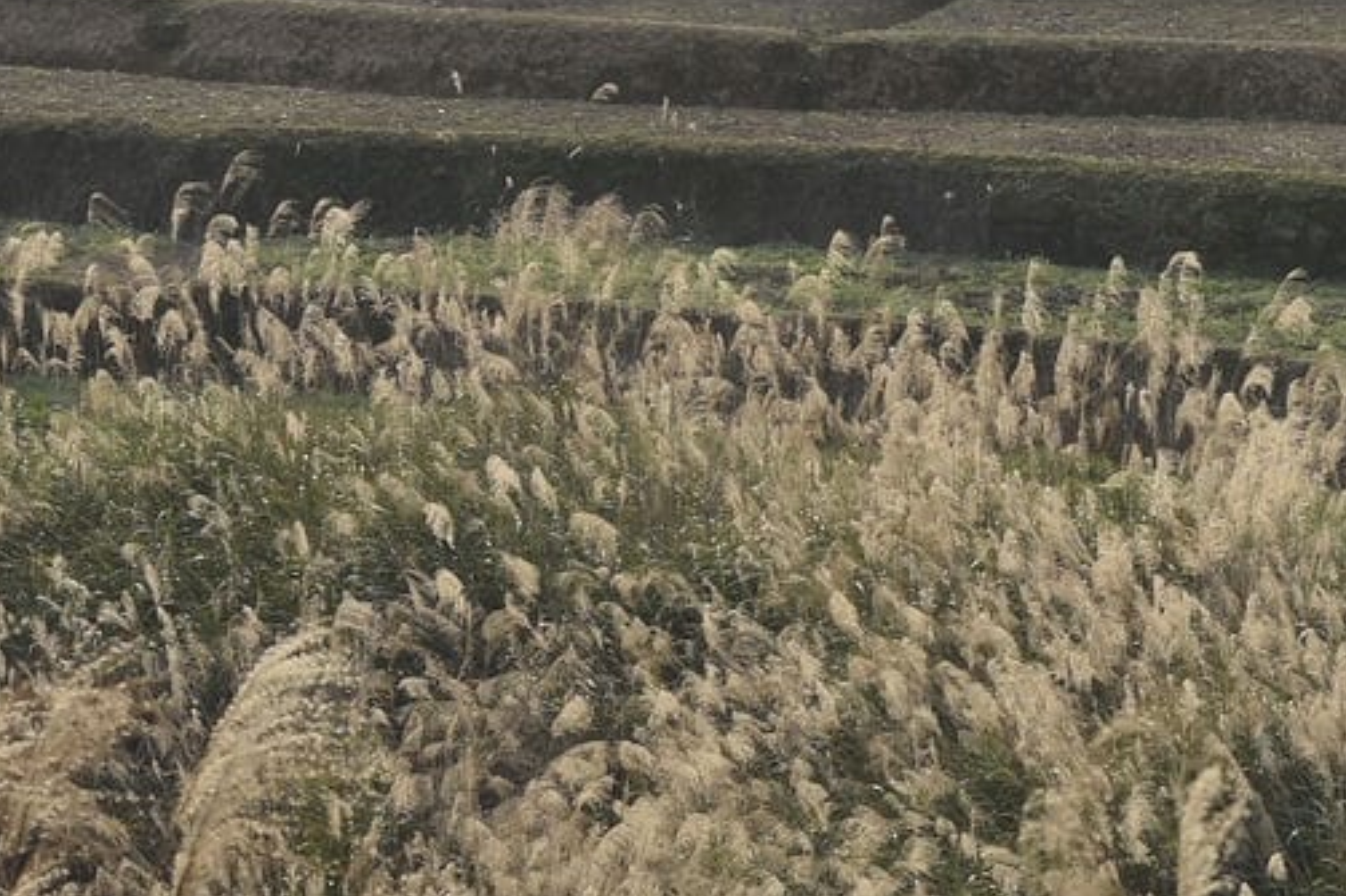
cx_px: 1935
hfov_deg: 6.2
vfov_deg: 4.2
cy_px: 207
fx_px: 12258
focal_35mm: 328
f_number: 8
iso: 100
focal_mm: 55
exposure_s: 1/250
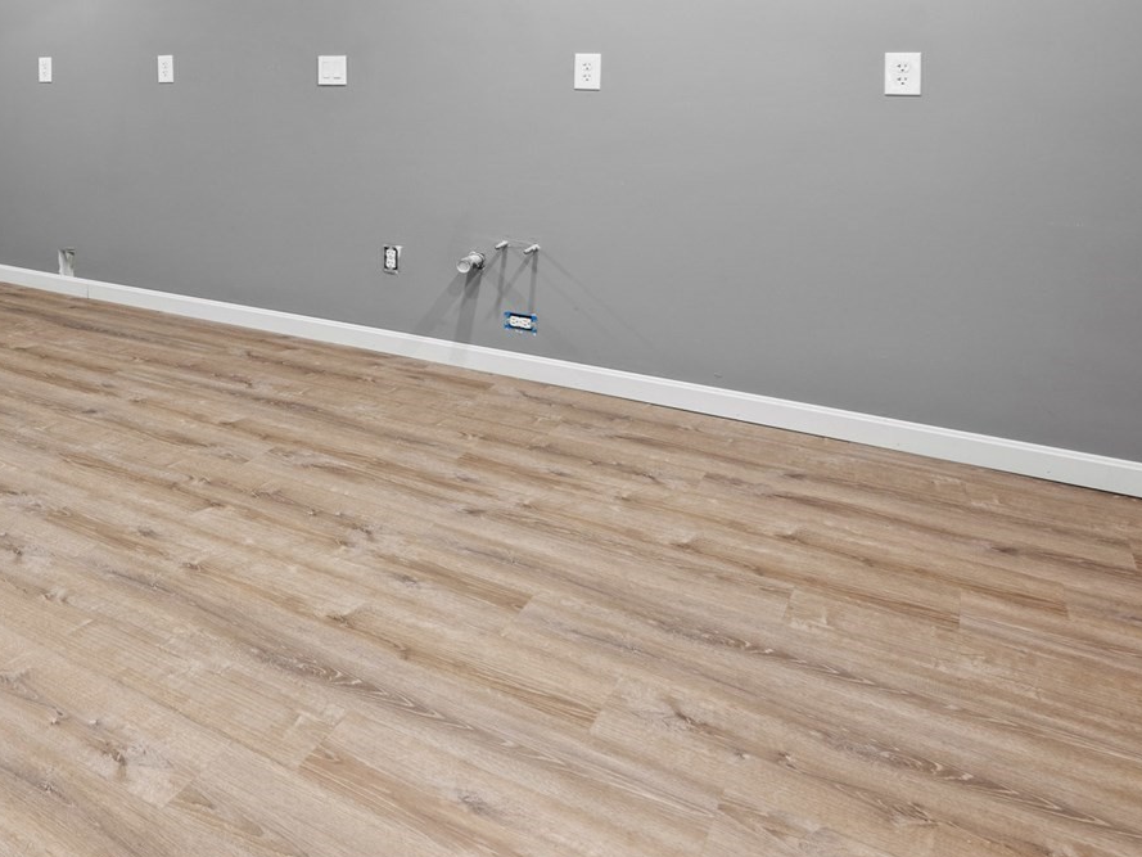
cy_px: 45
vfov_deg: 41.0
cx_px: -36
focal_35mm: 31
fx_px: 1023
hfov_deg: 47.0
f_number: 9
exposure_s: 1.3
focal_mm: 14
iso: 200
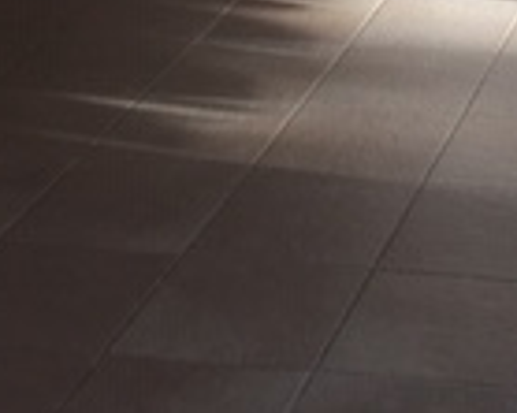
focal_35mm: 130
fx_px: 1988
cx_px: 603
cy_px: -313
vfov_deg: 11.1
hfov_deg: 14.4
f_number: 2.2
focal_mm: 4.15
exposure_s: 1/106
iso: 25
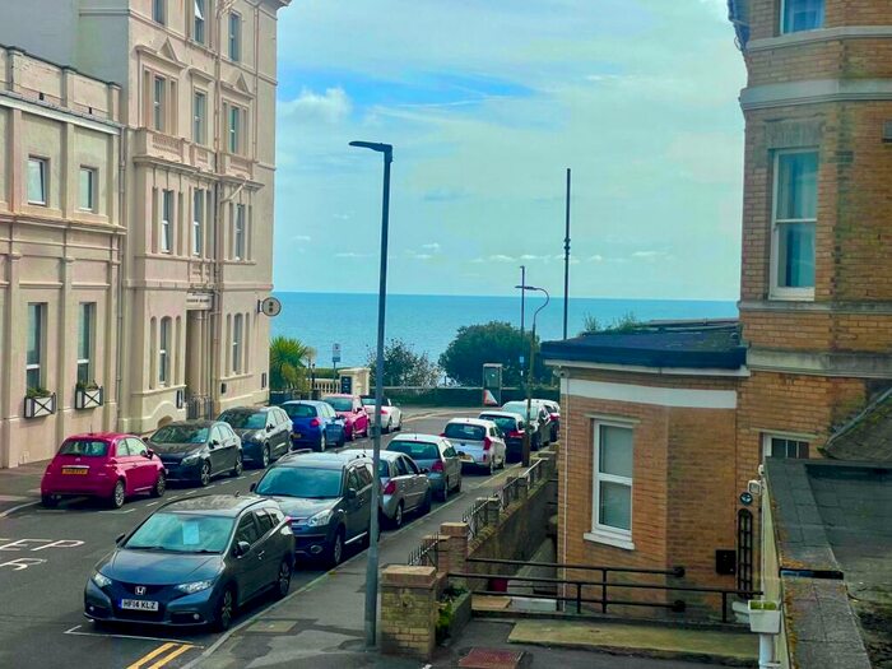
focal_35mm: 64
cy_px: 334
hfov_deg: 30.3
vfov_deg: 22.9
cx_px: 446
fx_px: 1649
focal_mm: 7.5
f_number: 2.2
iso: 20
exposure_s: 1/2273
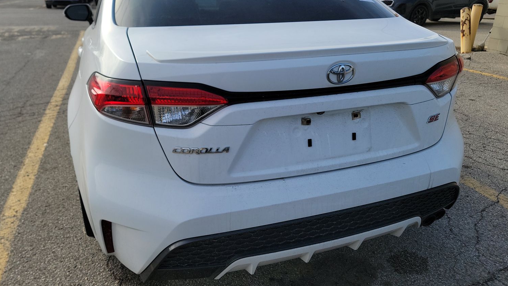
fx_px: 377
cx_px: 254
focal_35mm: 28
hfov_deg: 67.9
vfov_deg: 41.4
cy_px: 119
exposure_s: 1/842
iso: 50
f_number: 1.8
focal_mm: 6.7
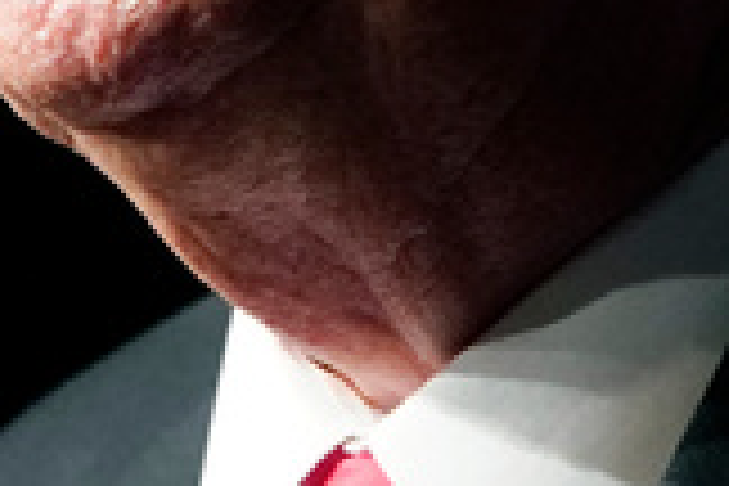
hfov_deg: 0.8
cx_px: 180
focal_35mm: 2528
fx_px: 51188
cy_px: -20
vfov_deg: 0.5
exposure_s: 1/400
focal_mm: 400
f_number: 5.6
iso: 6400
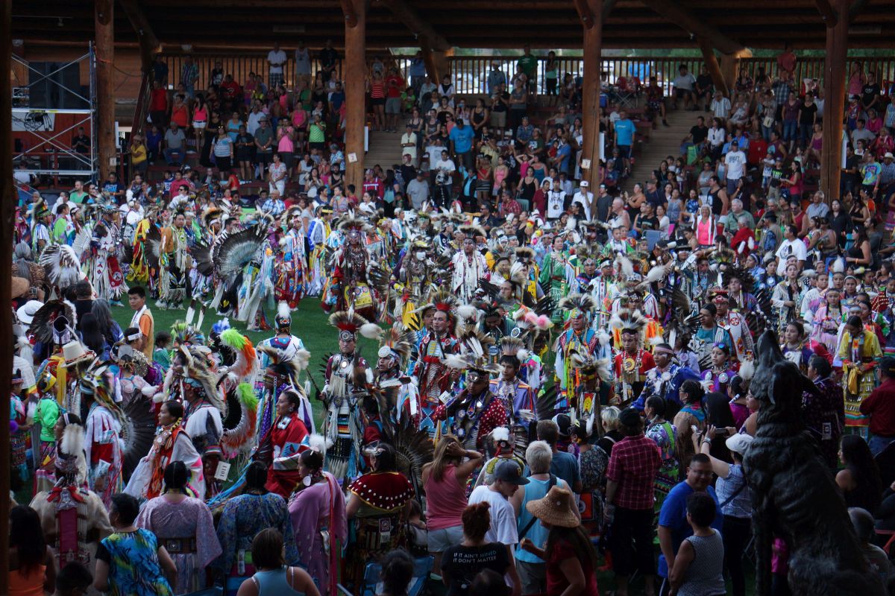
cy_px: 298
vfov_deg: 16.7
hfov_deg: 24.8
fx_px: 2038
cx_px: 448
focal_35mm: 82
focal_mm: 55
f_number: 4.5
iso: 800
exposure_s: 1/100
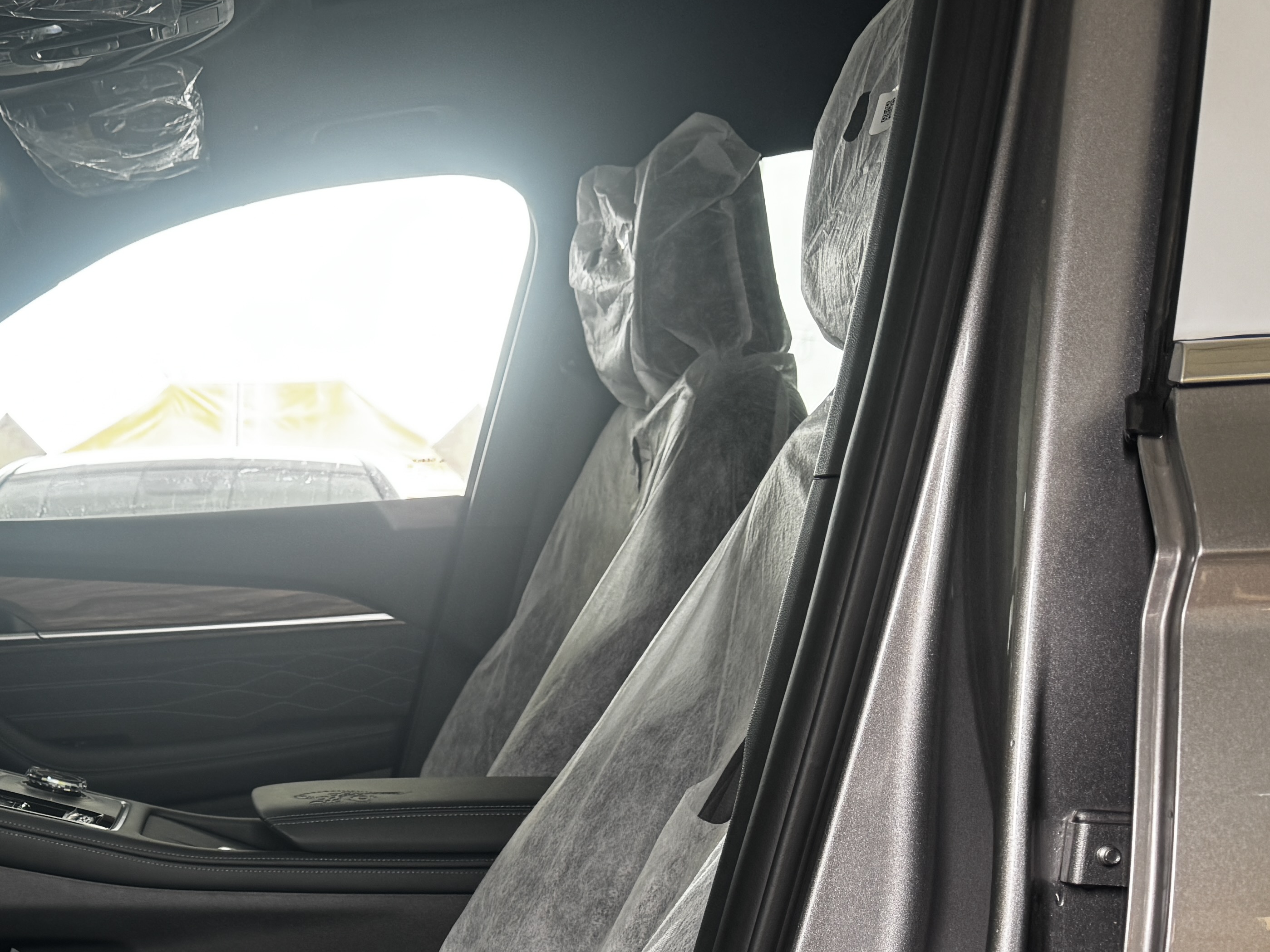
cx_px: 54
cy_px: 910
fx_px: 1798
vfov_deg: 28.2
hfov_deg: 35.8
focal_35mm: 49
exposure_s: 1/121
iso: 100
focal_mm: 6.76
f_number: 1.78
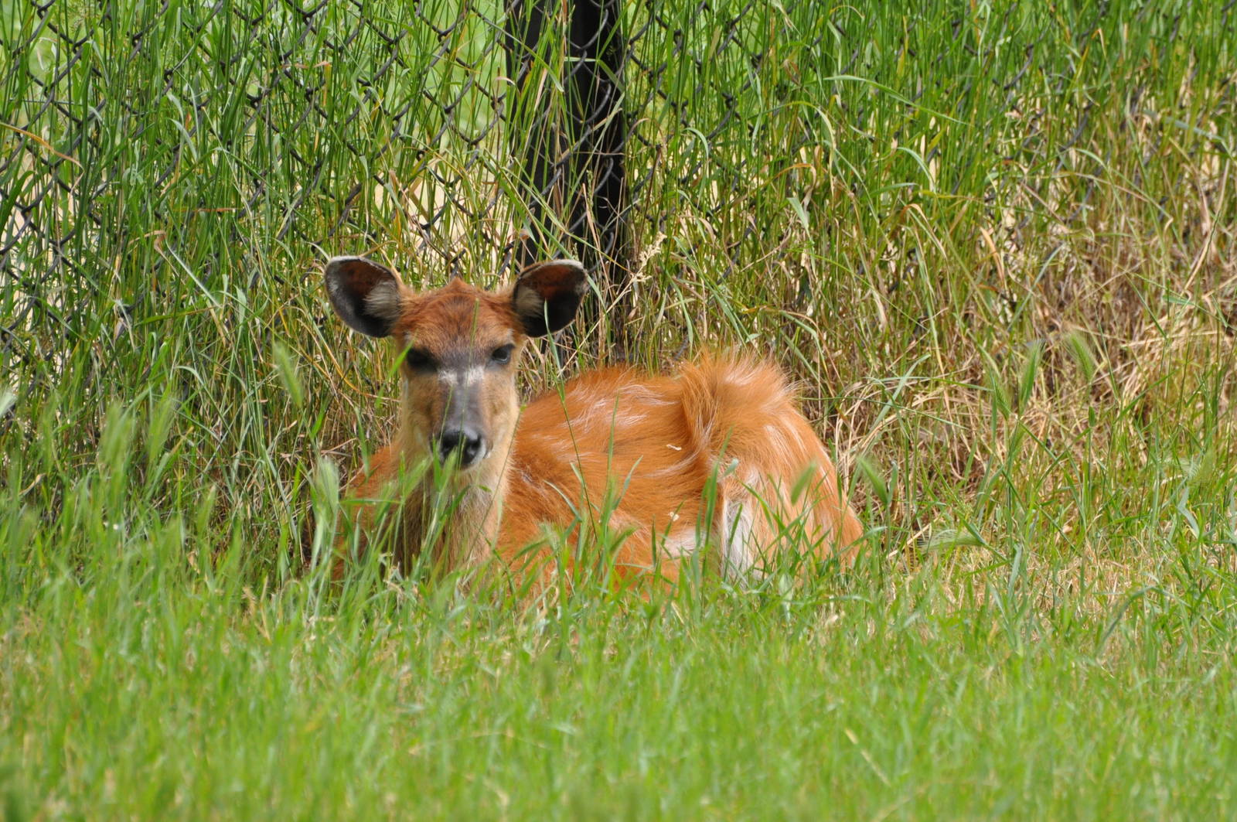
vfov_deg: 3.0
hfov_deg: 4.6
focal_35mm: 450
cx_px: 618
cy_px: 411
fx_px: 15445
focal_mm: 300
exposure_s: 1/500
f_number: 5.6
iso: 800
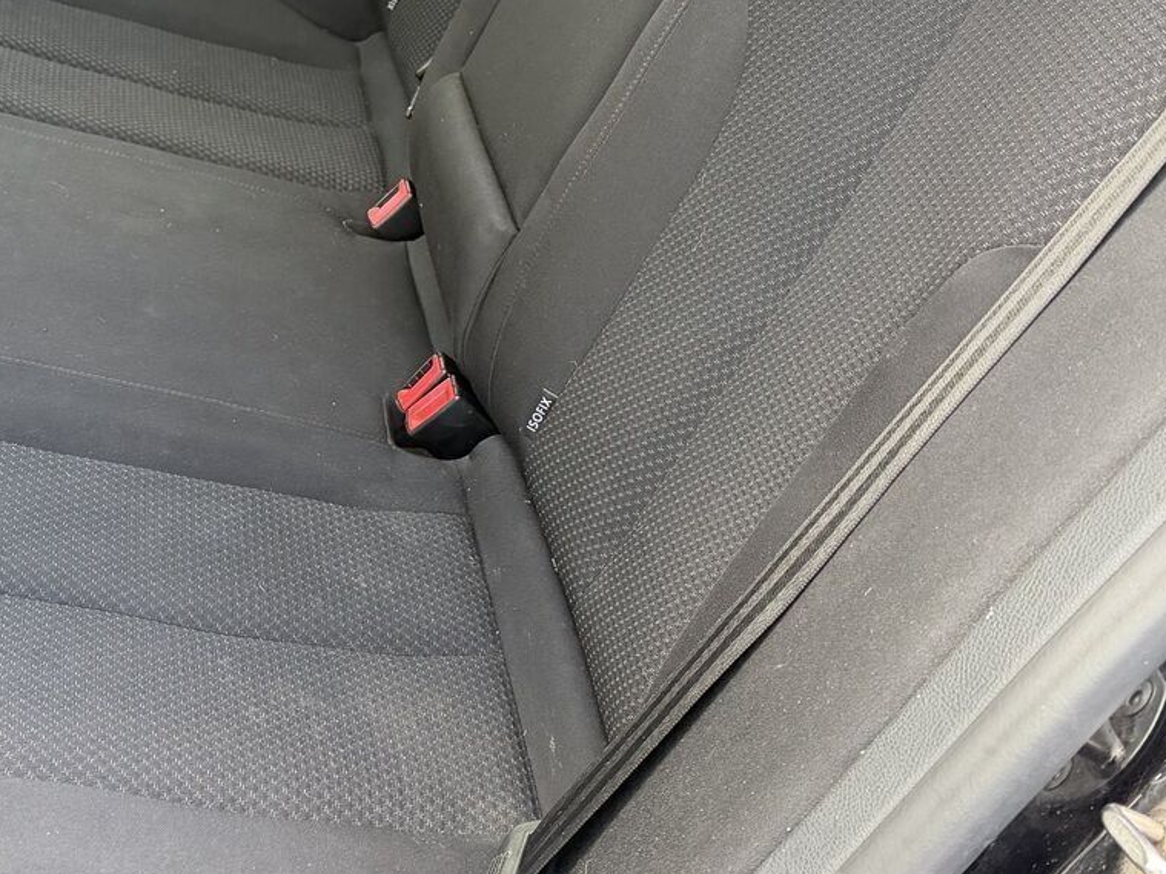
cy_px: 134
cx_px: 374
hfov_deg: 35.2
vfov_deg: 26.4
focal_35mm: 54
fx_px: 1819
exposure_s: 1/134
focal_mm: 6.76
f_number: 1.78
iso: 200
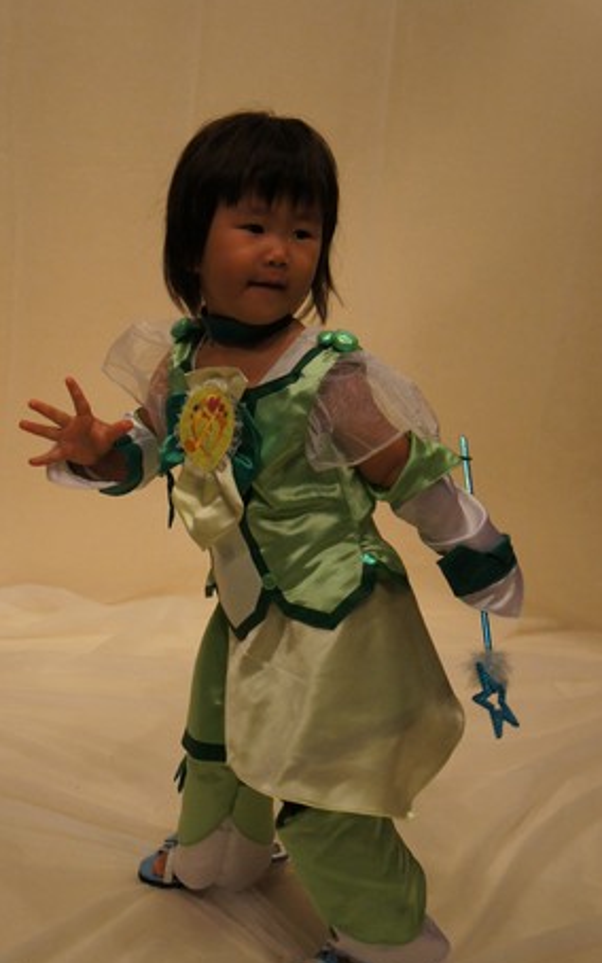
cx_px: 184
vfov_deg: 34.6
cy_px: 561
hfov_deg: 22.0
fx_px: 1539
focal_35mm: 59
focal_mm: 29
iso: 1600
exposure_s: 1/250
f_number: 4
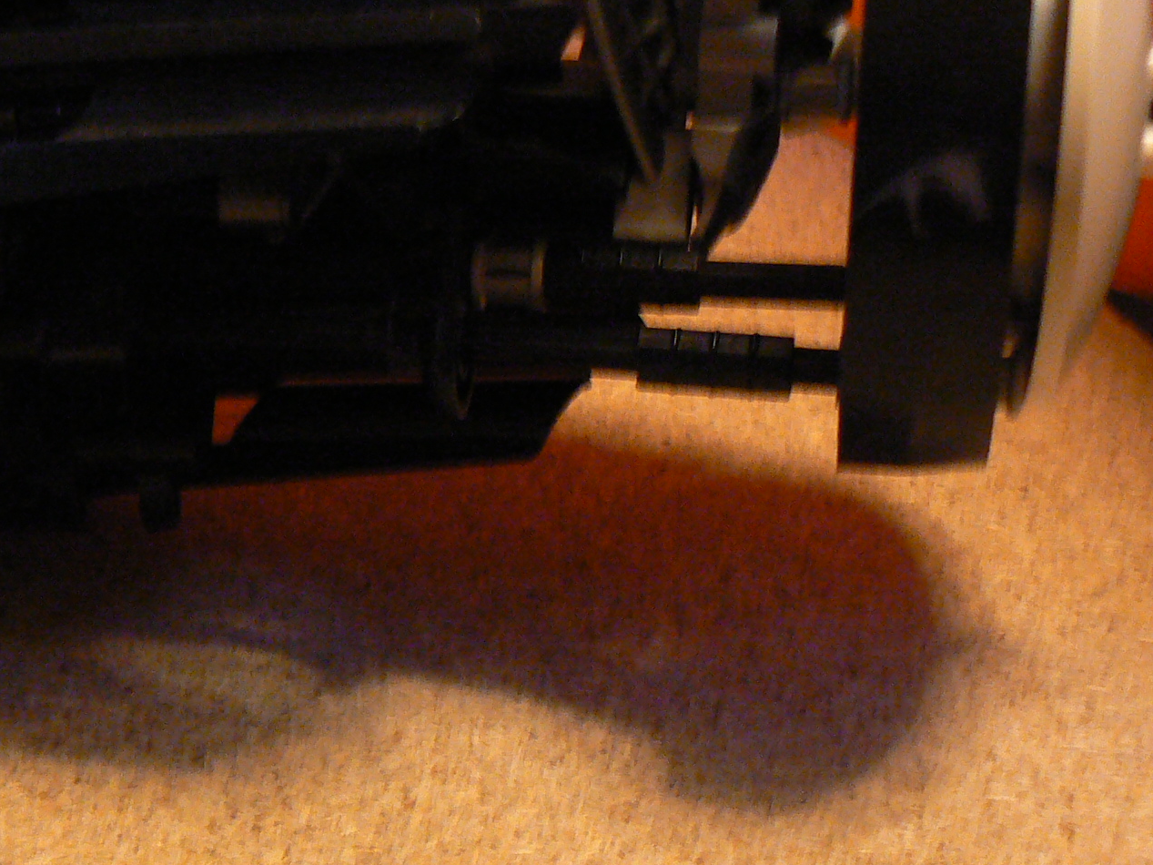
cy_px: 703
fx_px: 2664
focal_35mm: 80
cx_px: 72
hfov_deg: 23.6
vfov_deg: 18.3
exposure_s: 1/13
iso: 200
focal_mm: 6
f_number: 2.8
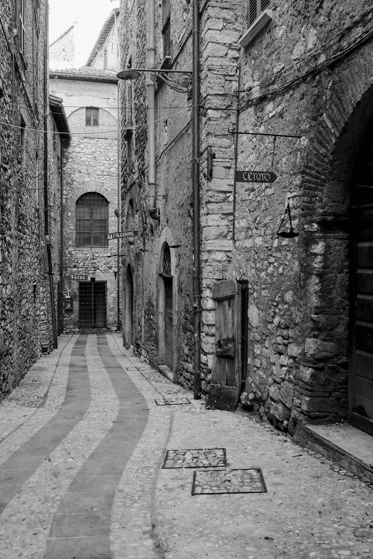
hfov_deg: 36.9
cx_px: 186
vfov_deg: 53.1
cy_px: 280
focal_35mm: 36
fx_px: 559
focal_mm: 24
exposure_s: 1/60
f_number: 10
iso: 3200
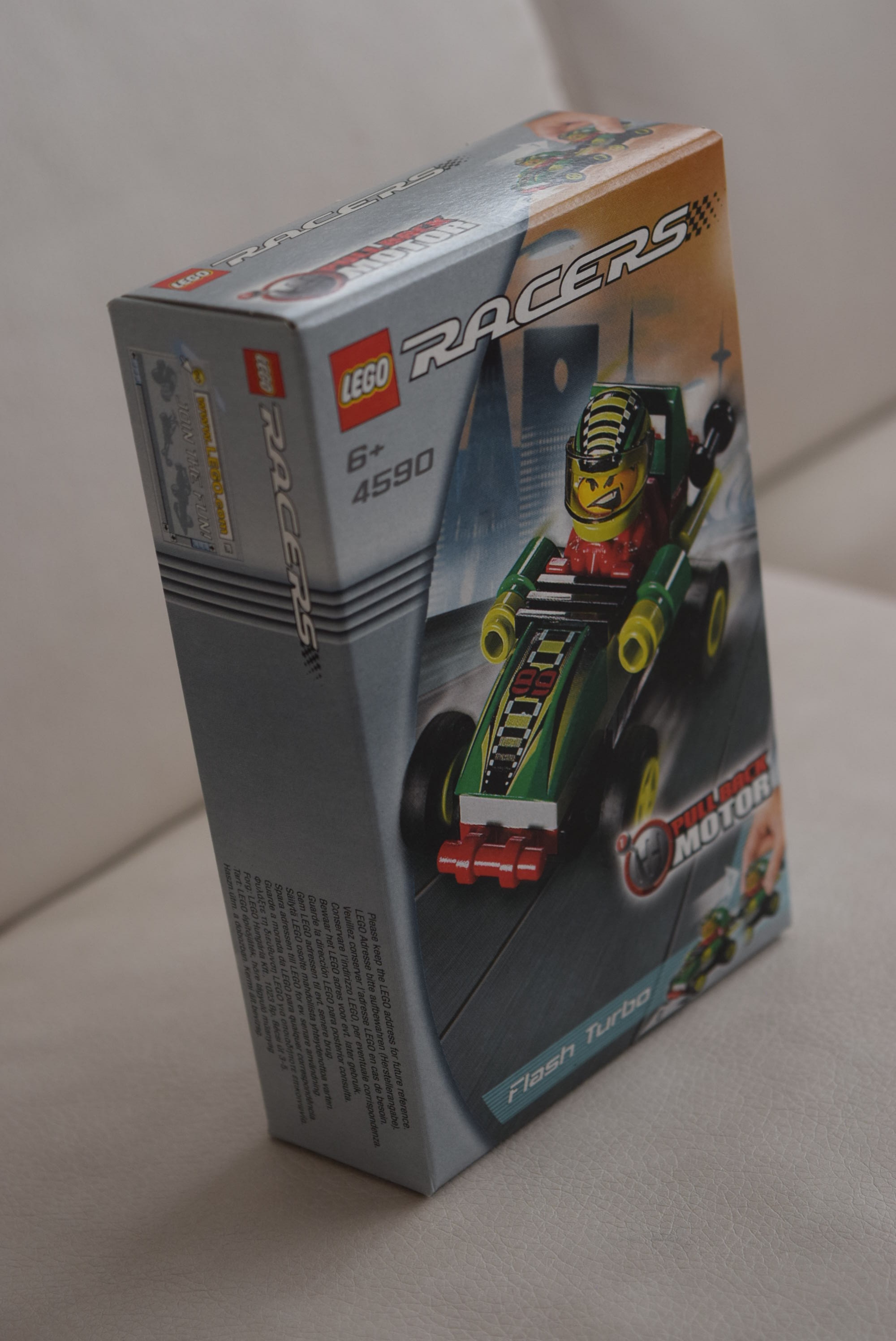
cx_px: 448
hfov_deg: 16.6
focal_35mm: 82
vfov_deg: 24.6
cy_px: 670
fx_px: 3074
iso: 720
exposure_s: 1/60
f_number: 5.6
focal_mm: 55
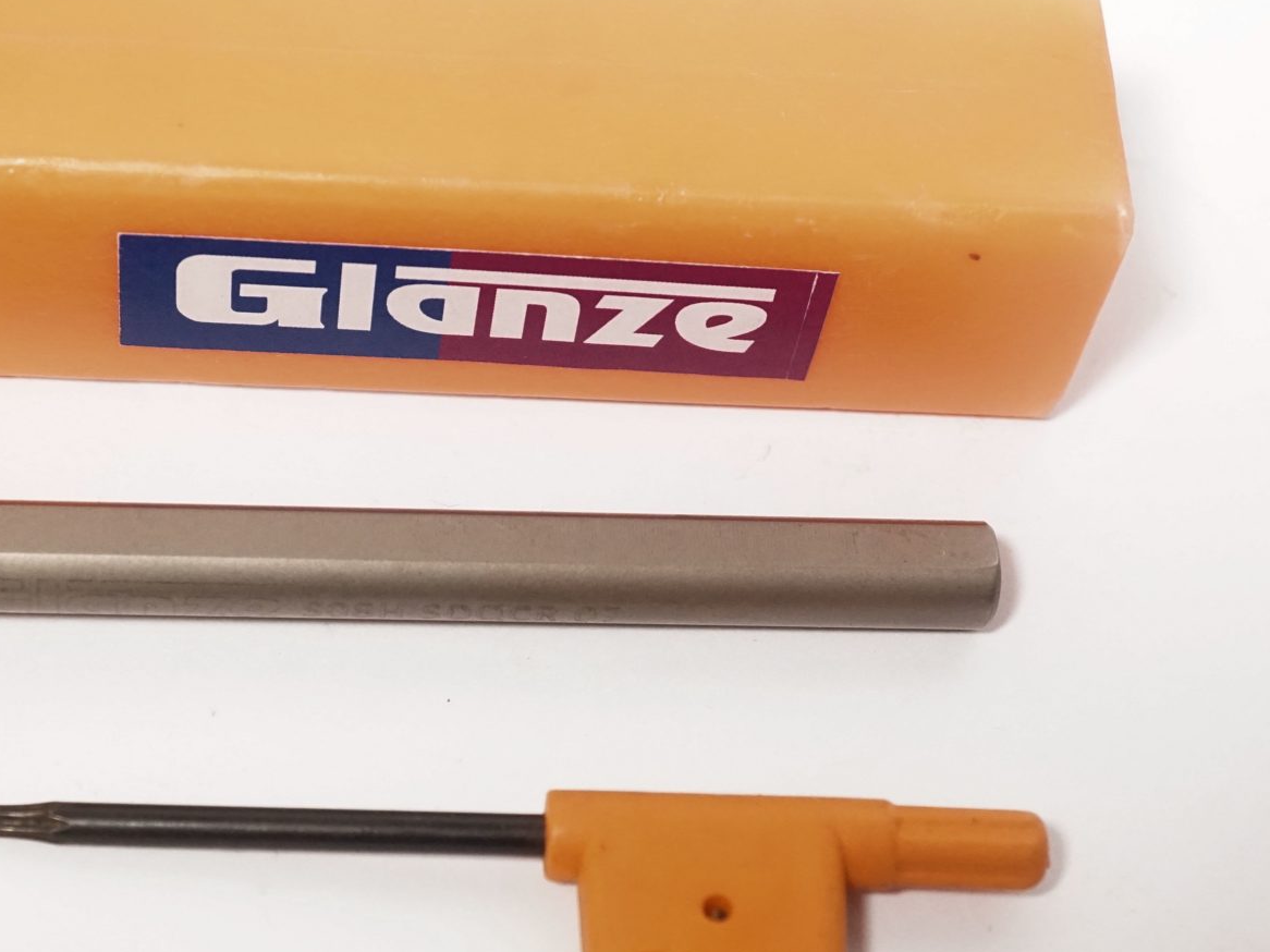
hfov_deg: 25.6
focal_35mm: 76
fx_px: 2788
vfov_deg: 19.3
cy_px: 594
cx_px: 494
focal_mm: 30
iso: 2500
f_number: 5.6
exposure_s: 1/320
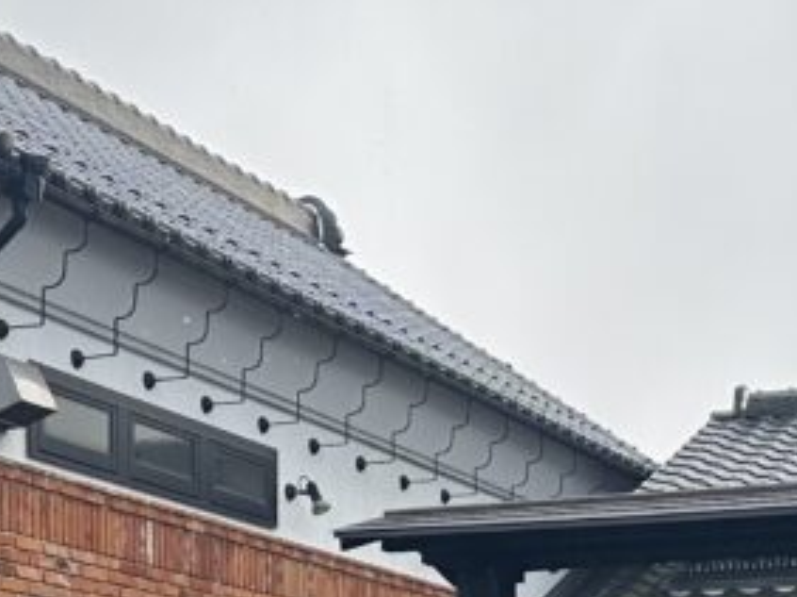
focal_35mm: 109
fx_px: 2507
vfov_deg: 13.3
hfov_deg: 18.0
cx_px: 588
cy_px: 673
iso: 80
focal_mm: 6.86
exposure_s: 1/810
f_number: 1.78
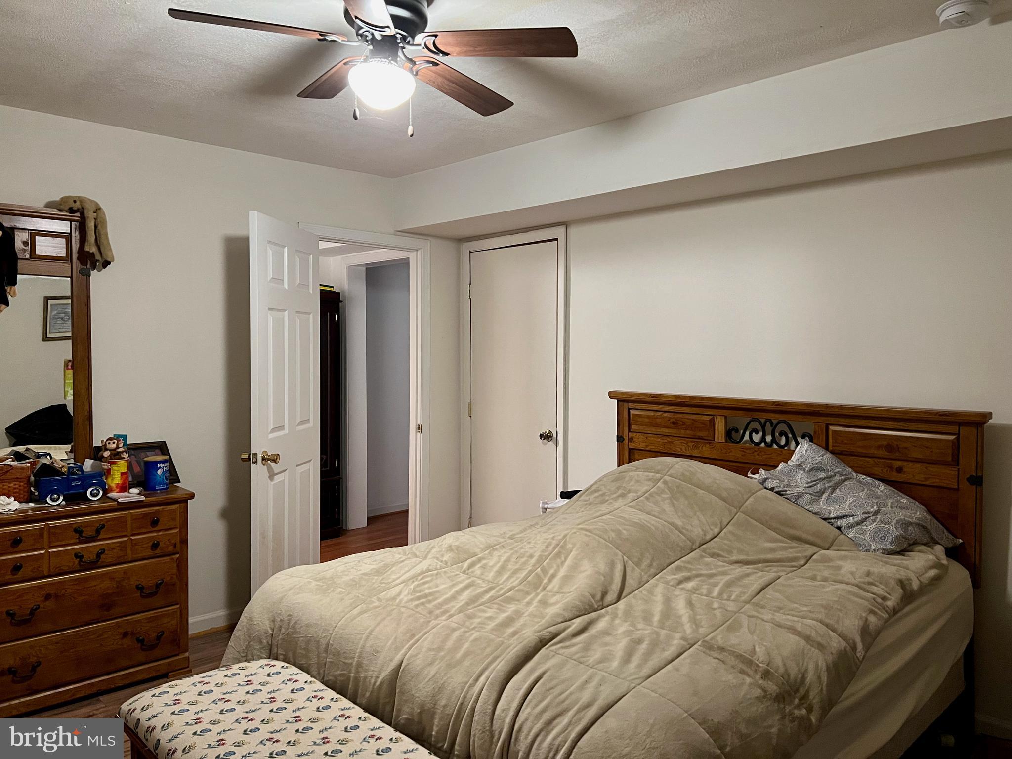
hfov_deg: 67.3
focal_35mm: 26
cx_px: 506
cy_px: 380
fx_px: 760
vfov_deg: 53.1
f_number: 1.5
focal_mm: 5.7
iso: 400
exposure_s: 1/40
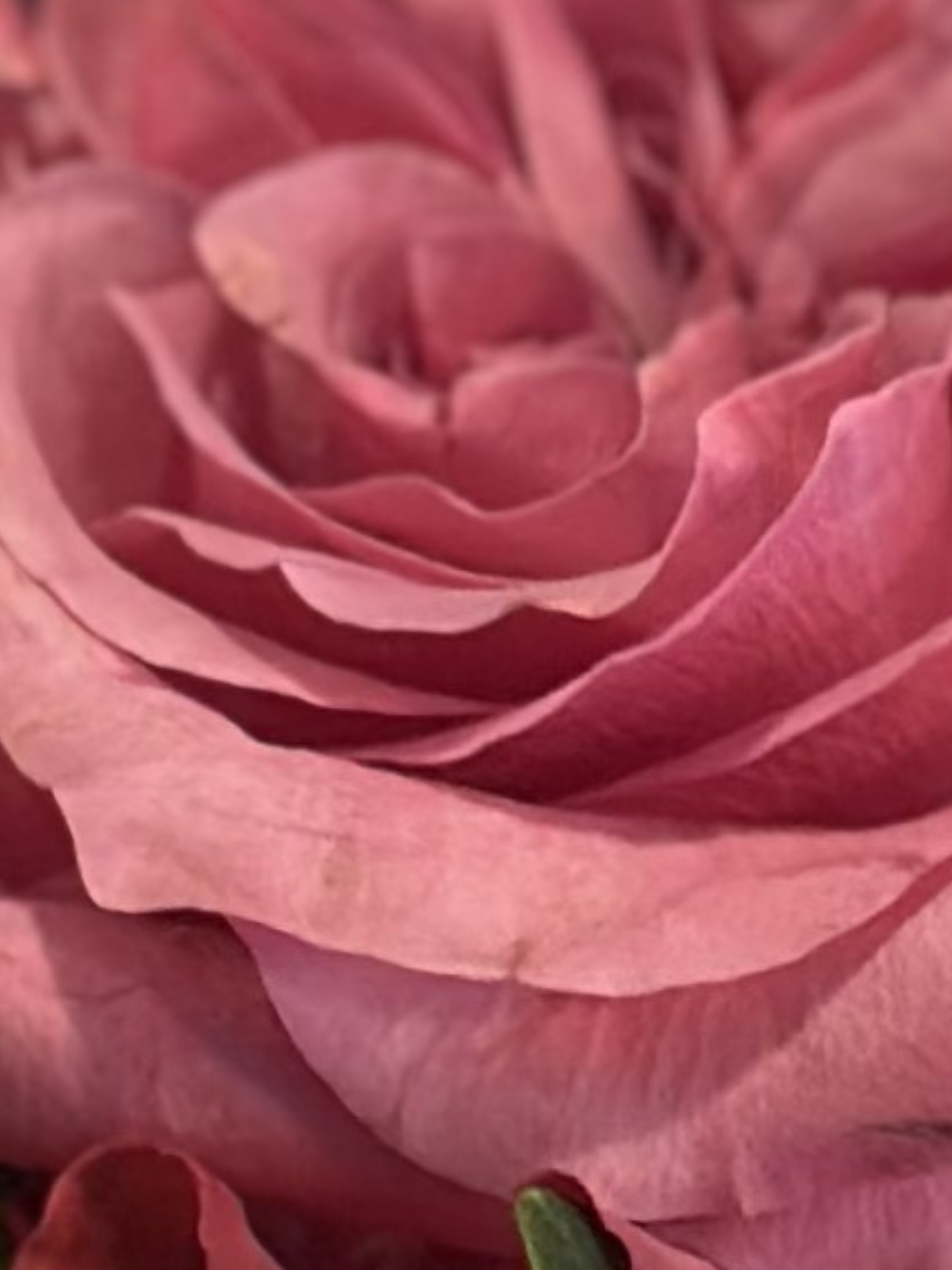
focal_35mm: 344
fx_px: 12619
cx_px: 1029
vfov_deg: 5.7
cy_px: 2195
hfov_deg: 4.3
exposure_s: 1/59
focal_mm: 6.86
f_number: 1.78
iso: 160
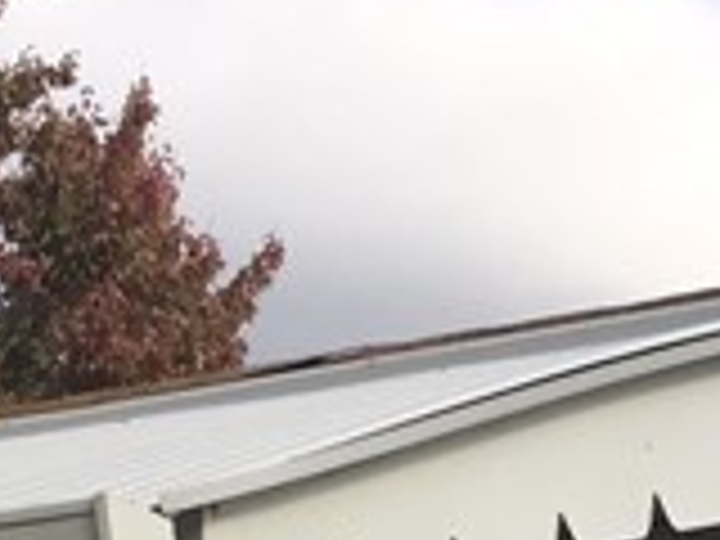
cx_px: 585
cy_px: 1521
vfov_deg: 7.2
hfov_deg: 10.6
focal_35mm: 186
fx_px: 3869
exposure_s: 1/898
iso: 32
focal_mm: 4.15
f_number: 2.2
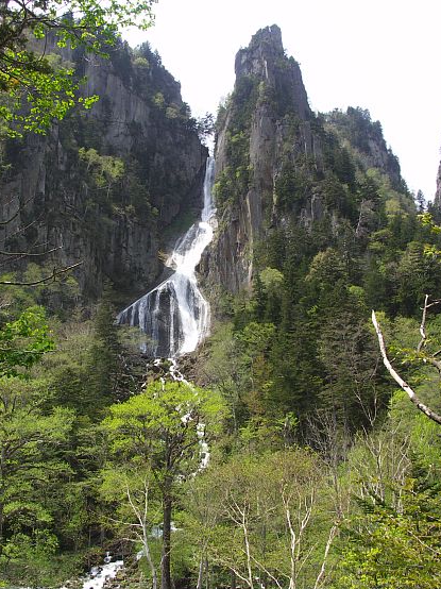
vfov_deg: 50.1
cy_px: 306
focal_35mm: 37
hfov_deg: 38.6
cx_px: 198
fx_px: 629
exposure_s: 1/50
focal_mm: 8.3
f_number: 11
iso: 100
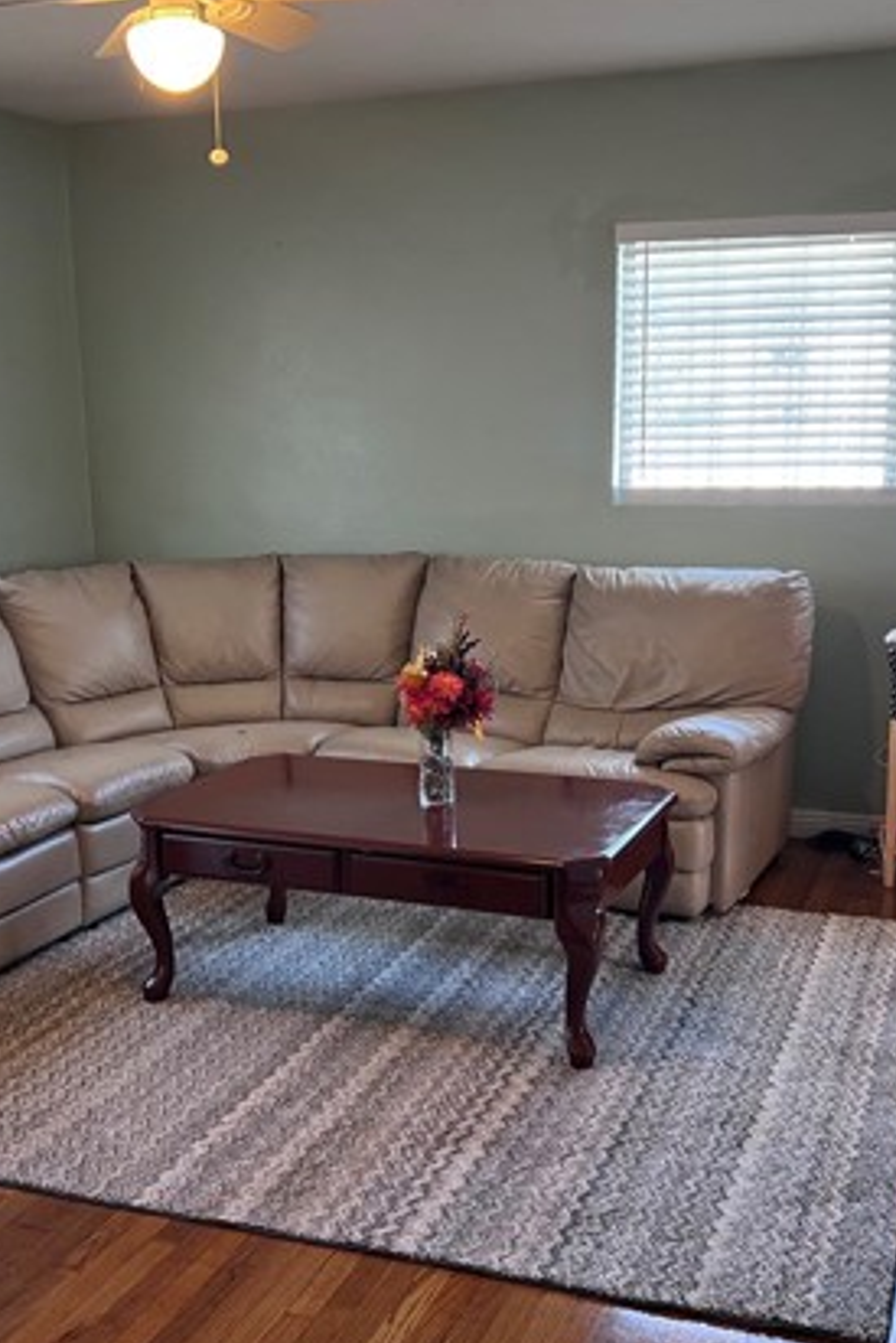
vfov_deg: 46.3
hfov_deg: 31.9
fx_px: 1567
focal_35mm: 42
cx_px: 417
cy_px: 763
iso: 100
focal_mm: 5.7
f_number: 1.5
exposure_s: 1/60
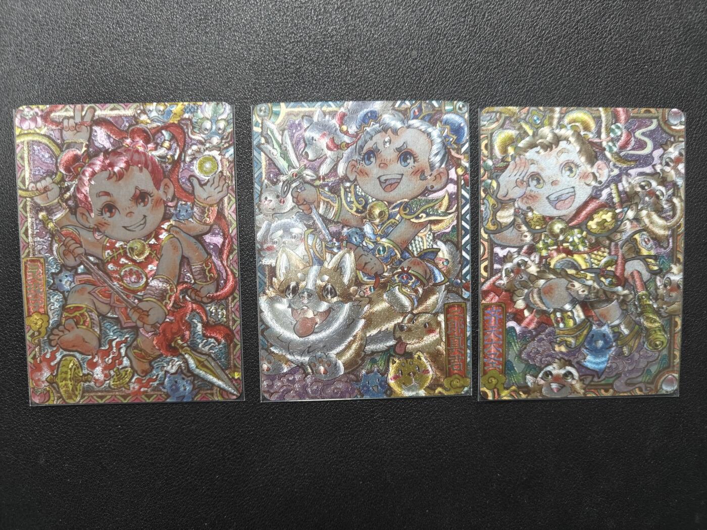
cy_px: 265
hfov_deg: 71.6
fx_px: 490
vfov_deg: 56.8
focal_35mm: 24
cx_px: 354
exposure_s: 1/35
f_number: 1.8
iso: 160
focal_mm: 5.59
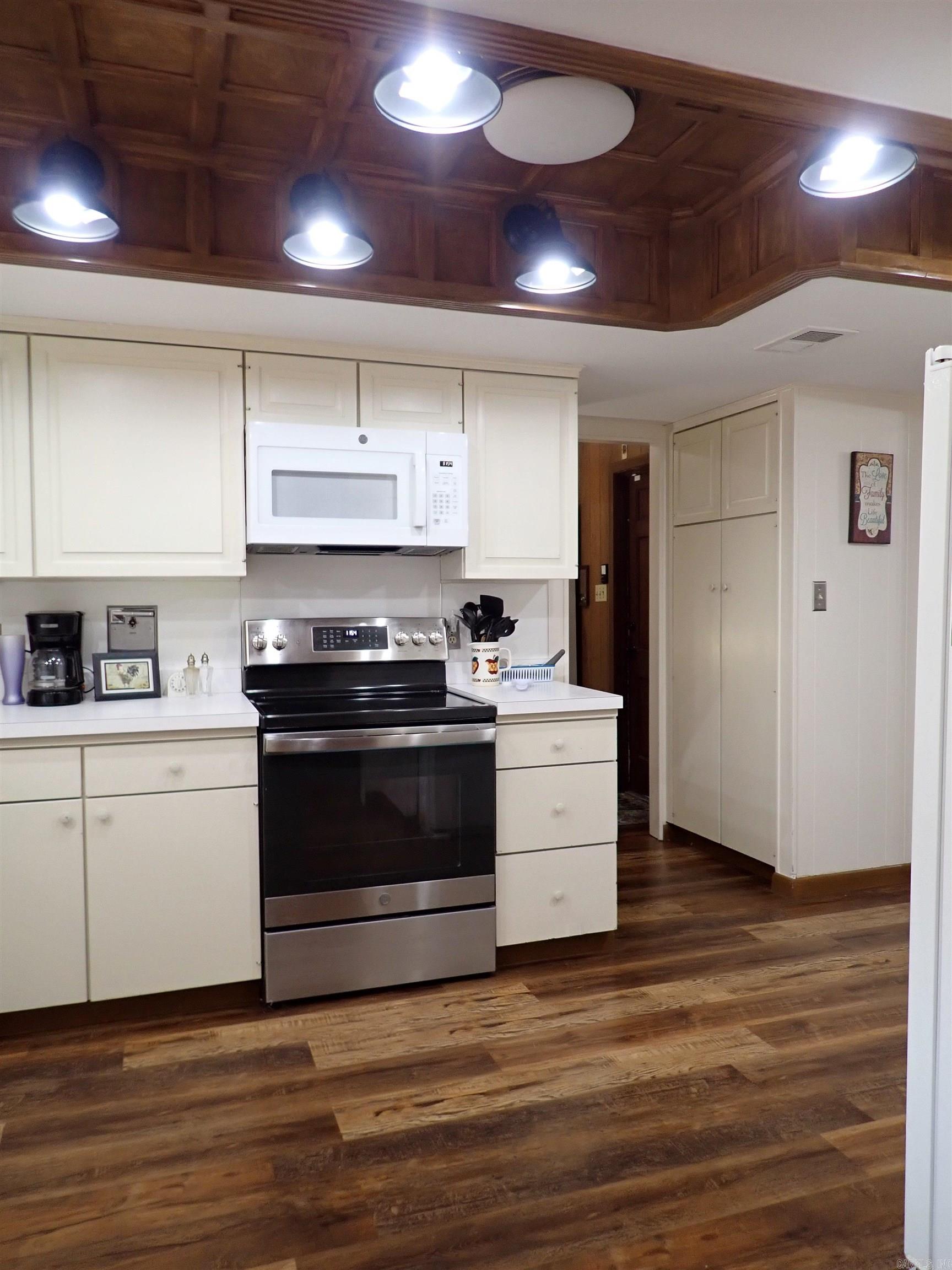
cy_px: 635
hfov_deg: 54.9
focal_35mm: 25
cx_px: 476
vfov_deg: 69.4
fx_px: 917
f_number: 2
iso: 200
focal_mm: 4.5
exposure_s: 1/30
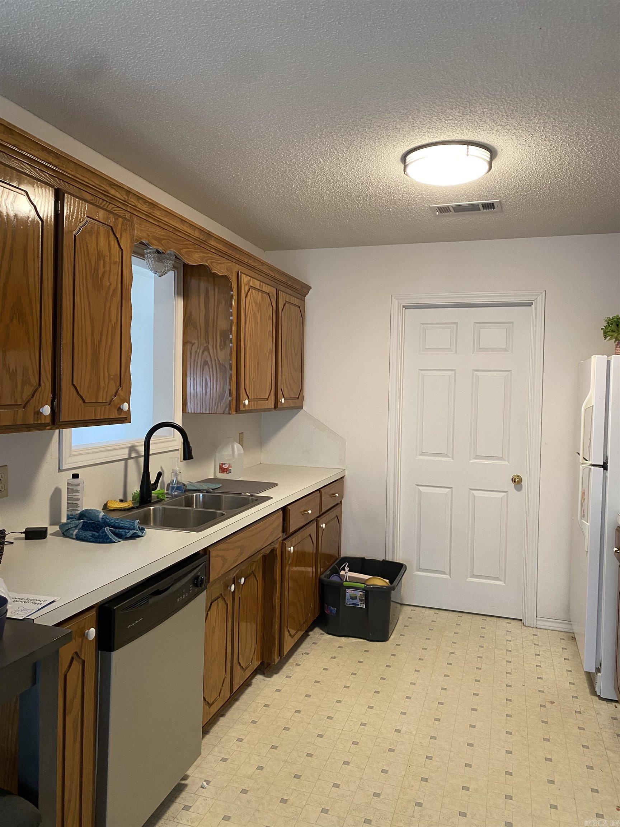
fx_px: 621
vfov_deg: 67.3
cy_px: 414
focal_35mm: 26
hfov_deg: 53.1
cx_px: 310
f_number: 1.8
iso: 160
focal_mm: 4.25
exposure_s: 1/60
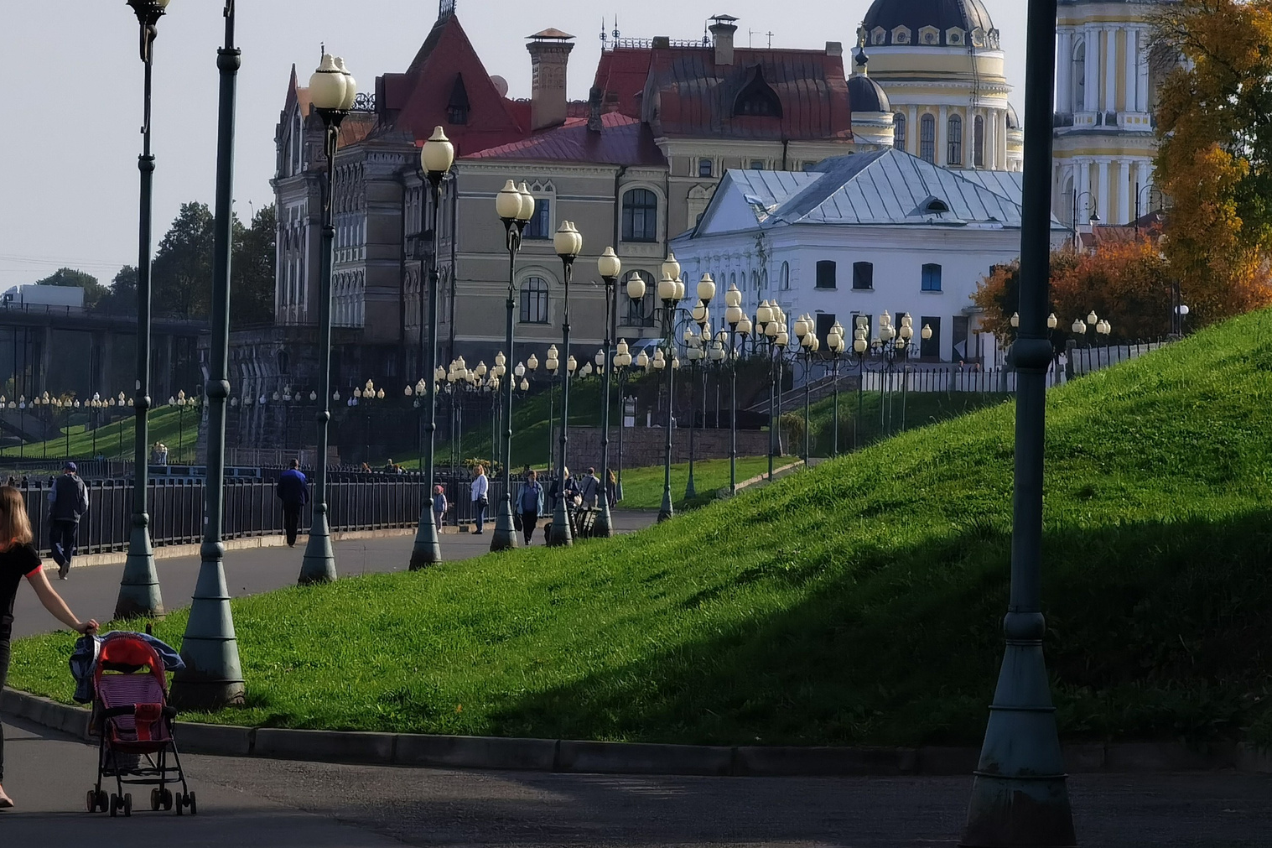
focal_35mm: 237
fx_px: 8372
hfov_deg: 8.7
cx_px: 216
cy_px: 168
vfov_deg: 5.8
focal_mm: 14.46
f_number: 3.4
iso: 50
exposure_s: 1/979
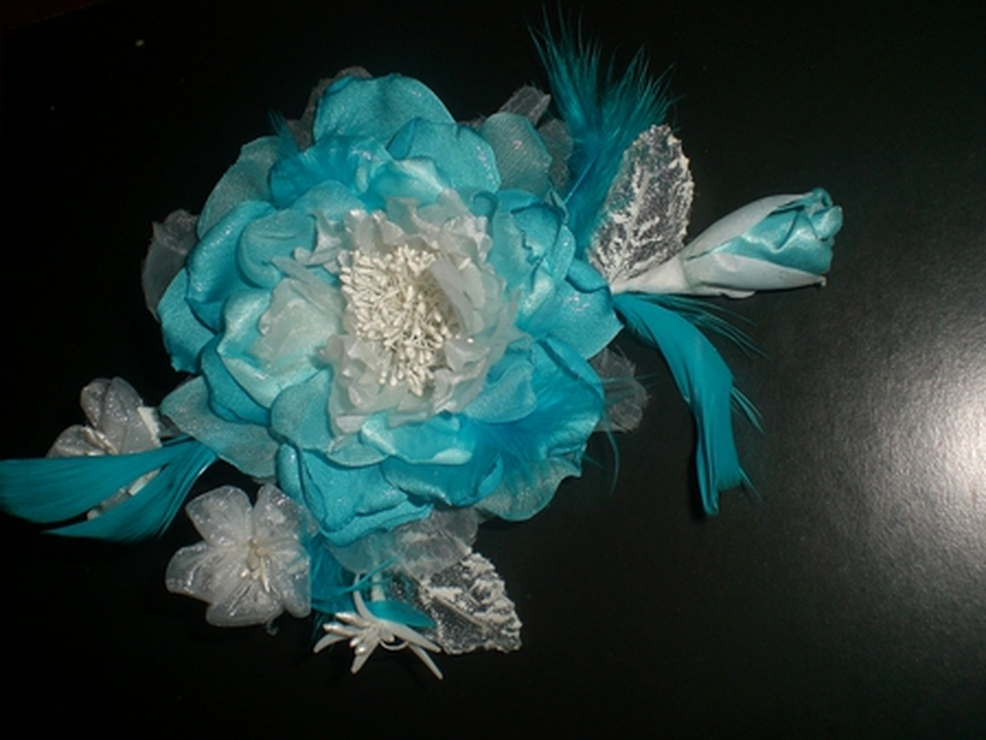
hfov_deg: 49.0
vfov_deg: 37.8
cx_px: 493
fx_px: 1083
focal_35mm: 38
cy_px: 370
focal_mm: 6.3
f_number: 4.4
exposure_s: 1/30
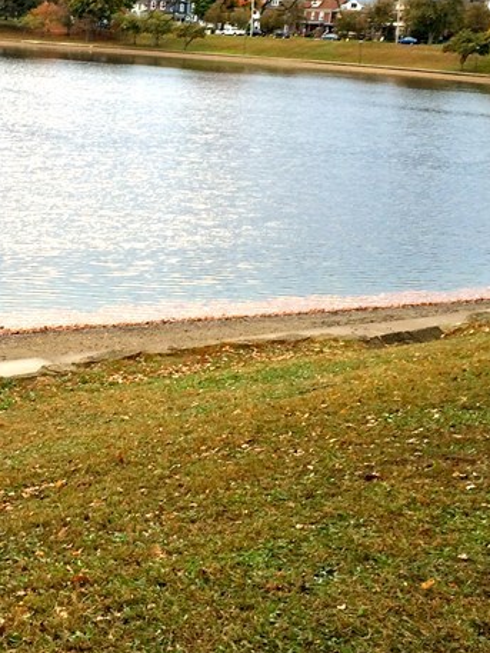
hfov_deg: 22.0
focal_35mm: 65
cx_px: 44
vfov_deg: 29.6
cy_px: 226
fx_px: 1226
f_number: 2.2
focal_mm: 4.15
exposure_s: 1/120
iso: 32
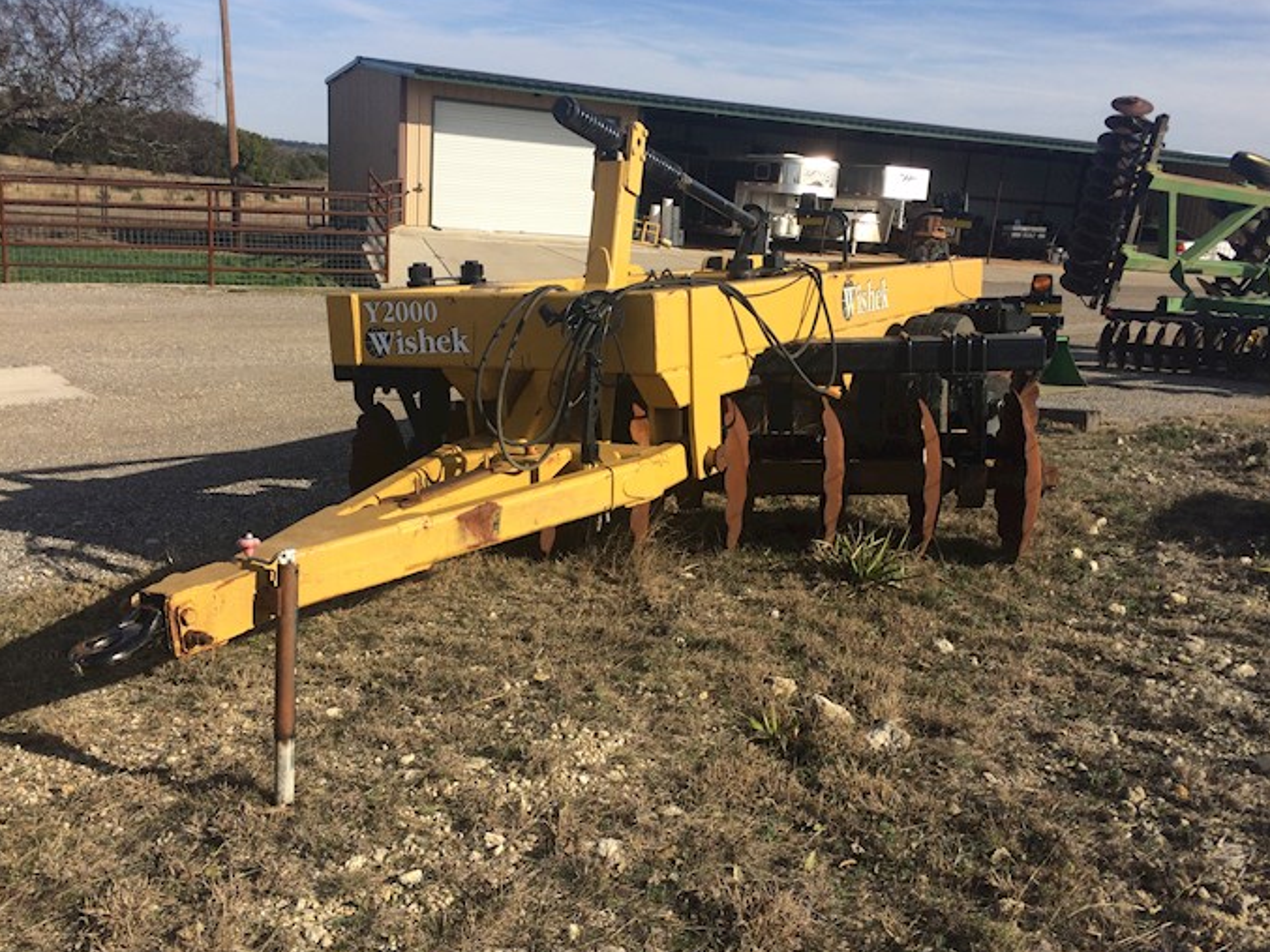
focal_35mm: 32
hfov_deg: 56.8
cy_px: 485
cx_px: 665
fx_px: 1174
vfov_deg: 44.2
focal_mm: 4.15
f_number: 2.2
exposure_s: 1/2160
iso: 32
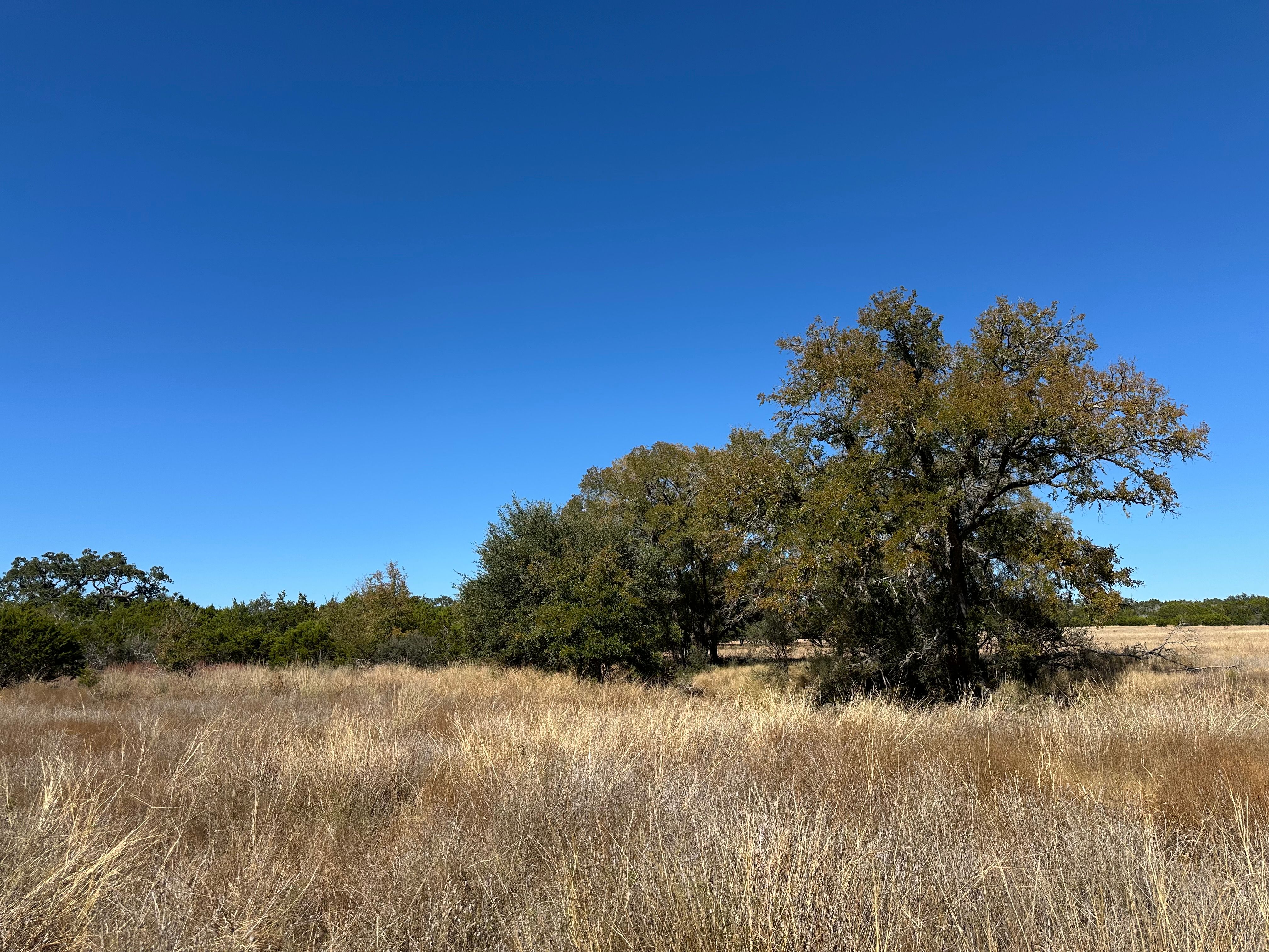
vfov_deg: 56.8
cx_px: 634
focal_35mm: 24
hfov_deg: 71.6
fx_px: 880
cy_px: 476
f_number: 1.78
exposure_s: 1/4348
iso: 80
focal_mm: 6.86
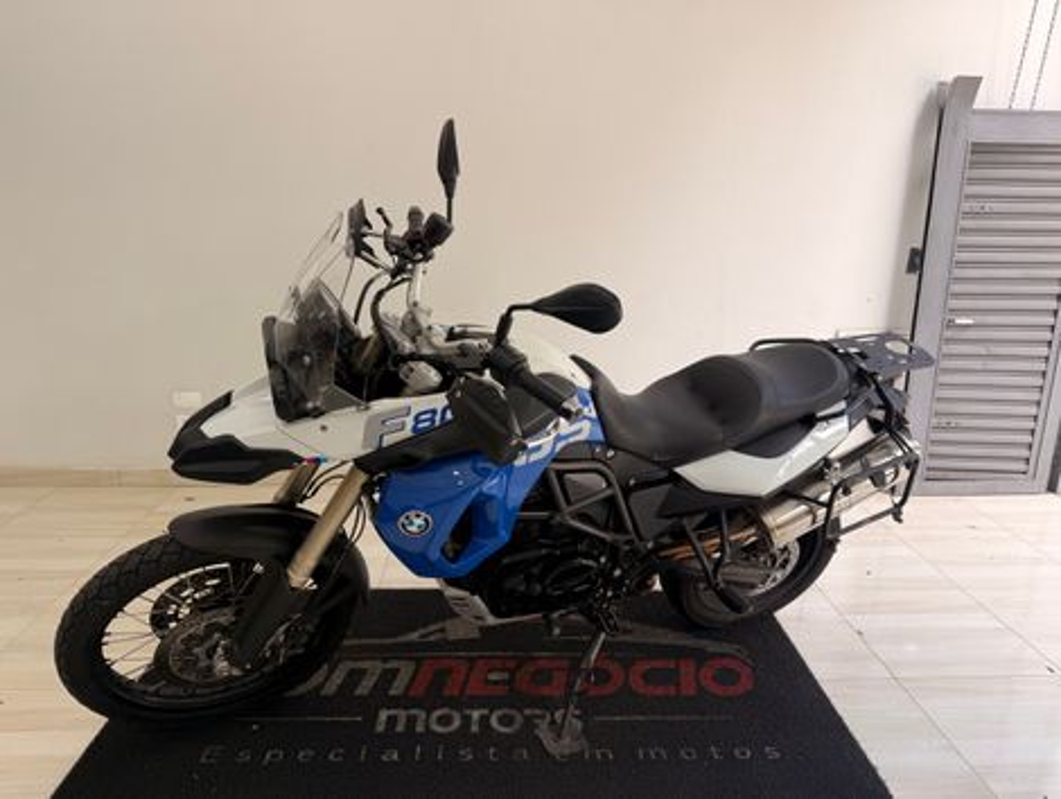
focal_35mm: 24
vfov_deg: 56.9
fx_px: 737
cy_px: 400
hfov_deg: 71.5
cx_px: 530
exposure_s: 1/246
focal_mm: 6.76
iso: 64
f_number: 1.78
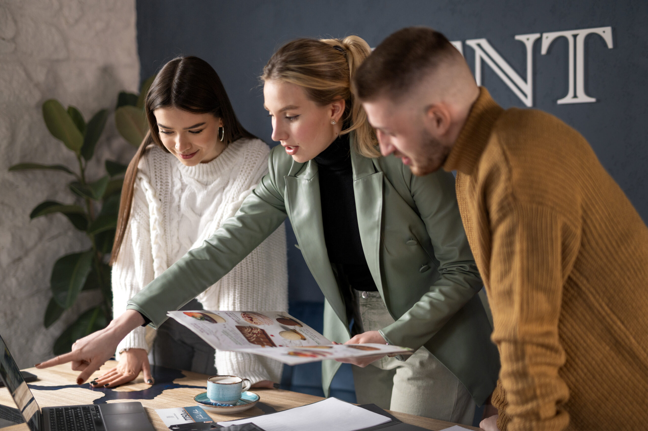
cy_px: 216
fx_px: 899
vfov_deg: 27.0
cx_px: 324
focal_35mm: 50
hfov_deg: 39.6
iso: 400
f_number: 1.4
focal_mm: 50
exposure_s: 1/125
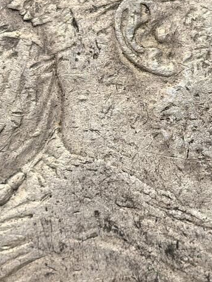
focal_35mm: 209
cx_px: 174
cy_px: 93
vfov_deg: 9.5
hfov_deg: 7.1
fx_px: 1706
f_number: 2
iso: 200
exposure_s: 1/100
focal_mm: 6.98
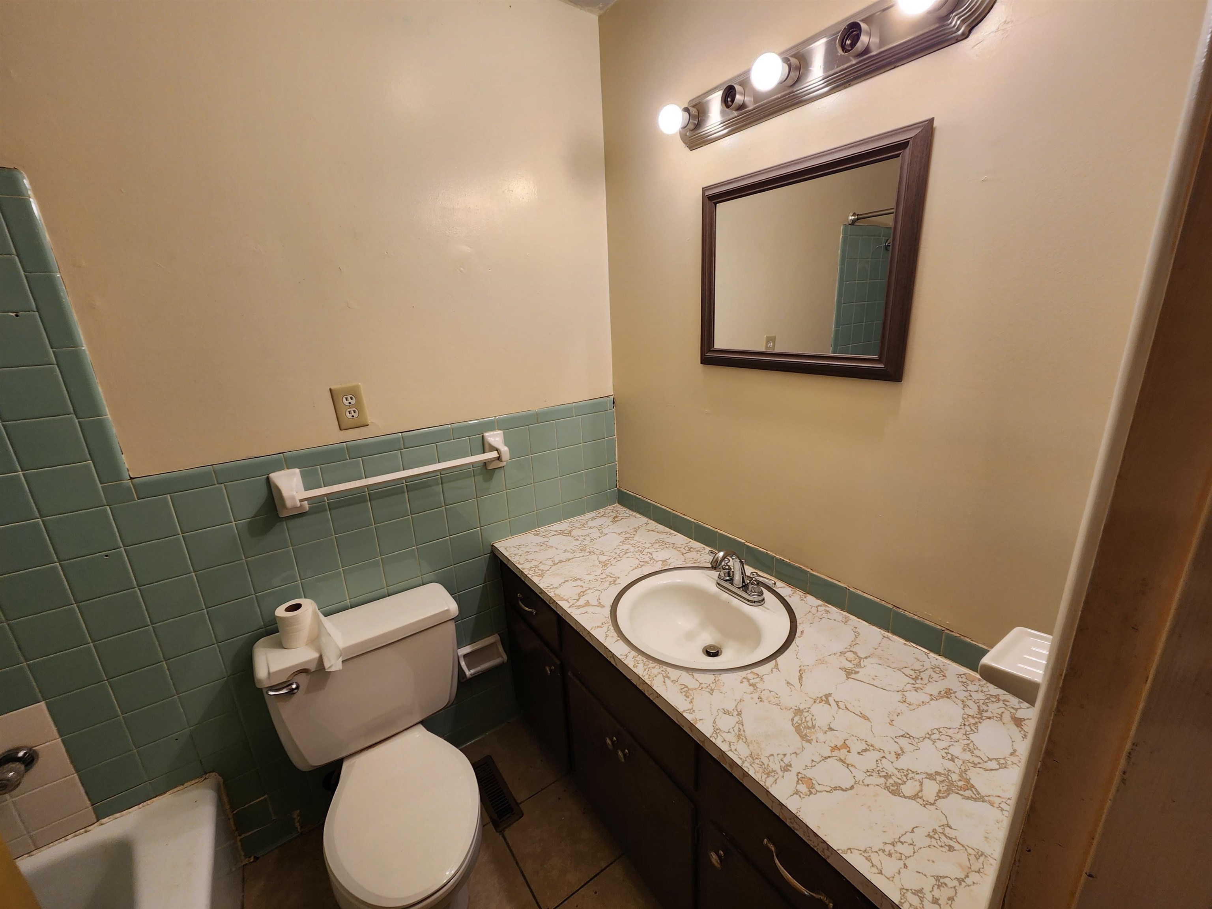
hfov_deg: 106.2
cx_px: 606
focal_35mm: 13
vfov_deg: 89.9
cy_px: 454
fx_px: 455
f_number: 2.2
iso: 64
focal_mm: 2.2
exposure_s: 1/60
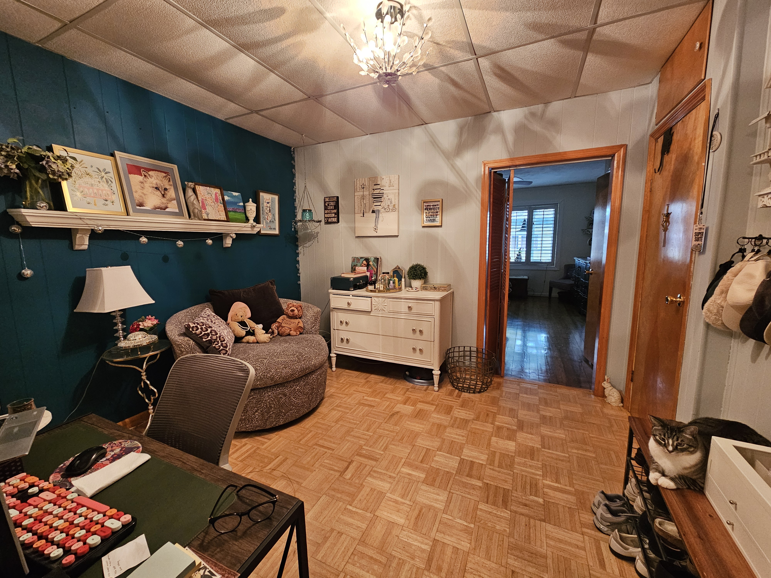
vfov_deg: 89.9
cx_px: 386
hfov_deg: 106.2
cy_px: 289
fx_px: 290
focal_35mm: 13
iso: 500
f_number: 2.2
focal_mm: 2.2
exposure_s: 1/30
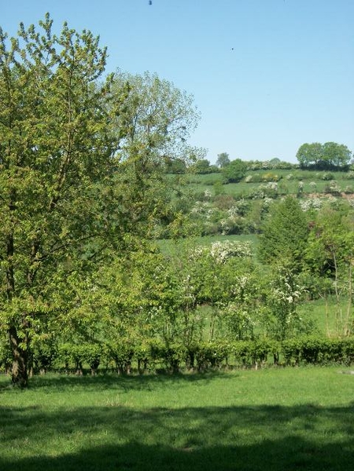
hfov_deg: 23.7
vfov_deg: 31.2
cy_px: 236
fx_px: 845
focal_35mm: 62
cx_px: 177
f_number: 4.1
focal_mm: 11
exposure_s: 1/500
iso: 80
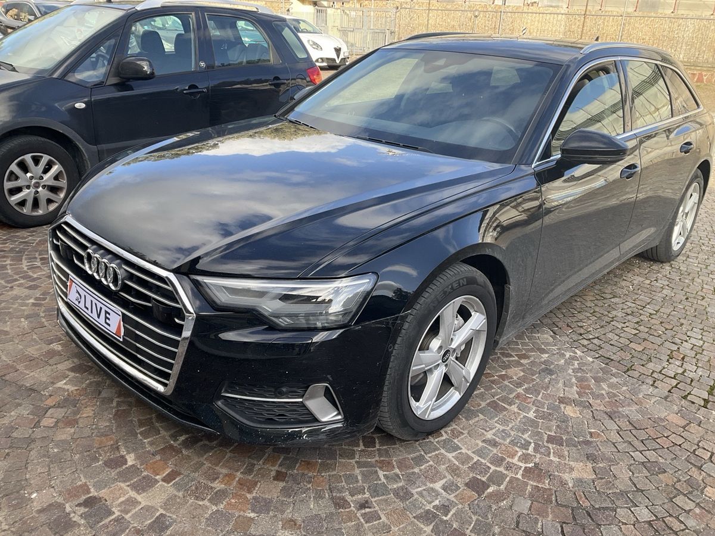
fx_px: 599
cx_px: 358
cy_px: 268
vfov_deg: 48.2
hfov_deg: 61.7
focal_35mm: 29
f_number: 1.8
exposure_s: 1/325
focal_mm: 3
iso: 25
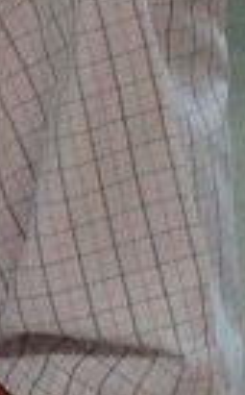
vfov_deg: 7.6
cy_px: 274
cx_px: -493
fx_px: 2953
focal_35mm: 275
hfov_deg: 4.6
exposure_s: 1/160
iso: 1250
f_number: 4.5
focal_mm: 24
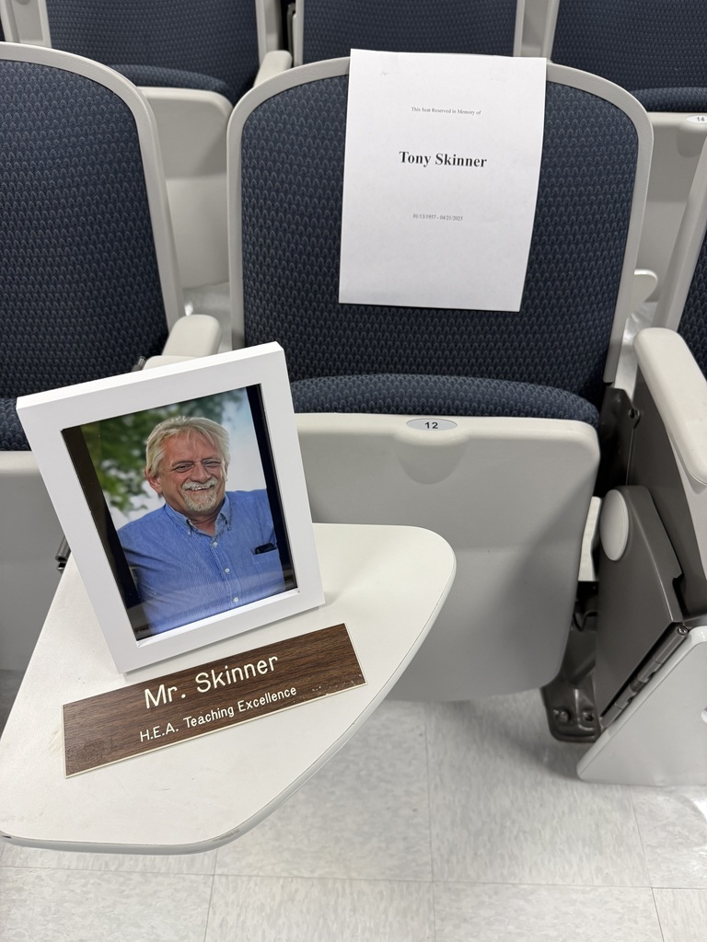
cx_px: 354
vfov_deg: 71.6
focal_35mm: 24
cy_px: 471
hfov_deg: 56.8
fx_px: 654
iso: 200
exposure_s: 1/120
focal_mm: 6.76
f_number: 1.78
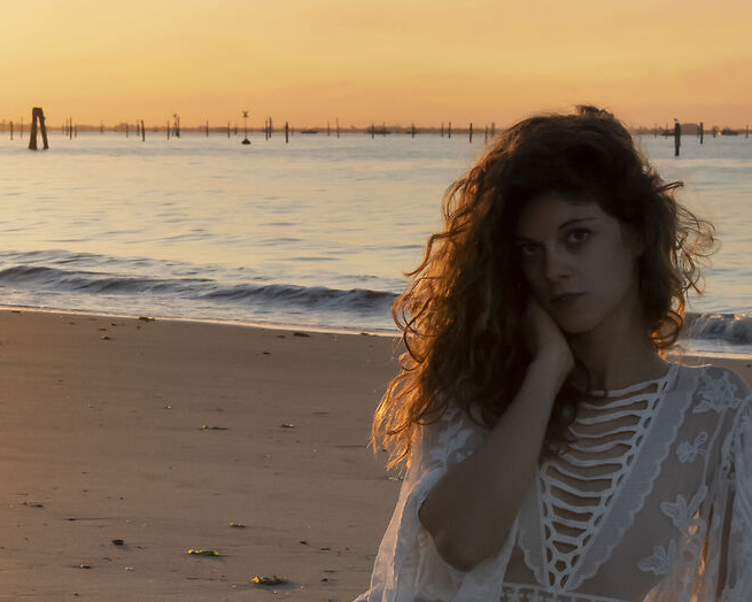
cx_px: 255
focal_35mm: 172
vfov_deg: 8.9
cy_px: 592
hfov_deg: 11.2
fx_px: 3828
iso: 640
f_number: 14
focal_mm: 50
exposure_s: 1/160
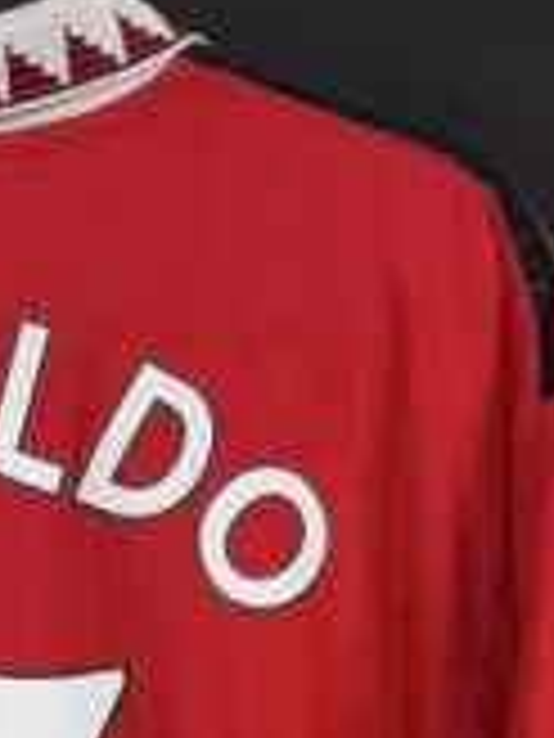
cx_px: -113
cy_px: 1485
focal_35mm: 112
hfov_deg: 12.9
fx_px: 2390
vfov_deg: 14.5
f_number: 1.6
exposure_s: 1/400
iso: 1600
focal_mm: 6.57
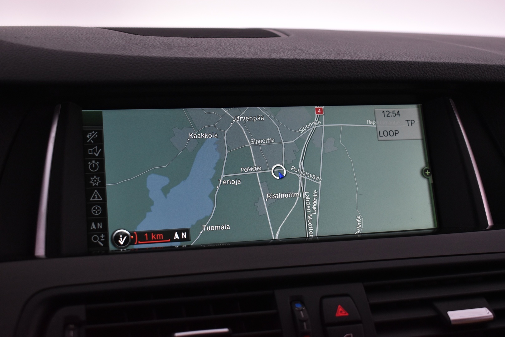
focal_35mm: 51
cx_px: 252
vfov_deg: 26.5
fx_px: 715
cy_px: 168
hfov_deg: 38.9
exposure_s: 1/50
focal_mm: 34
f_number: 4.5
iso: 1250
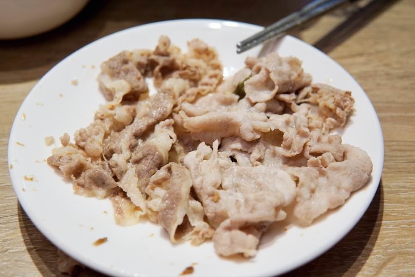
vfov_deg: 29.9
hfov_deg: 43.6
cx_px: 208
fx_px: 519
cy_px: 138
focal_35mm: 45
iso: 250
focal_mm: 30
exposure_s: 1/60
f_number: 4
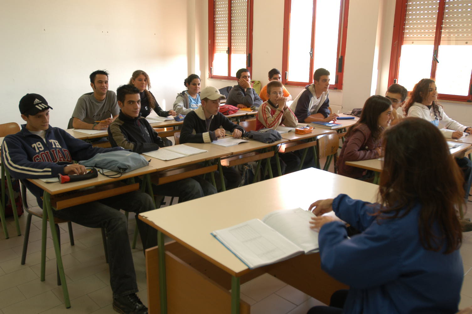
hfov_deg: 62.0
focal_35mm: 30
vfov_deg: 43.5
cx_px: 236
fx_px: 393
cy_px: 157
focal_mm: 20
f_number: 3.2
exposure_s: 1/40
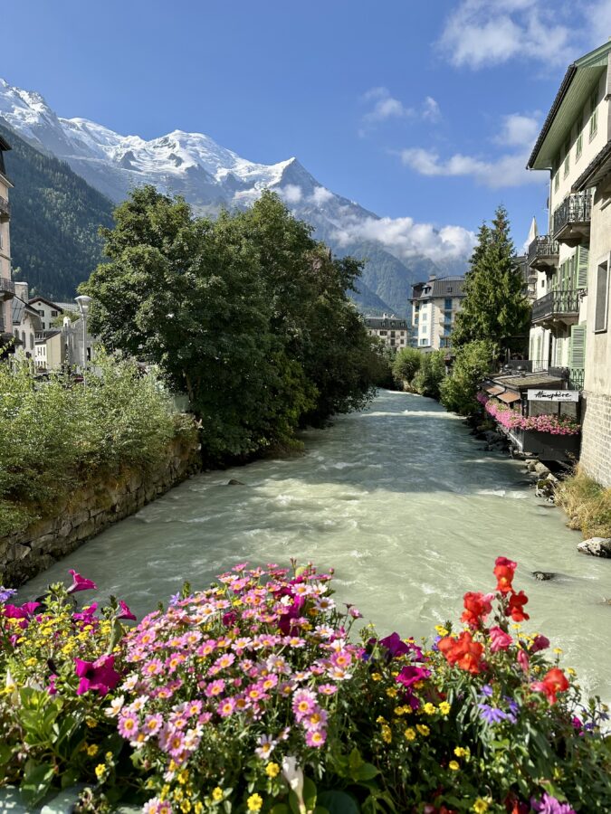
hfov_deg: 56.8
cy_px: 407
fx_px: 565
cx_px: 306
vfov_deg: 71.6
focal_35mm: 24
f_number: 1.78
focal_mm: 6.86
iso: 80
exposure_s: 1/3356
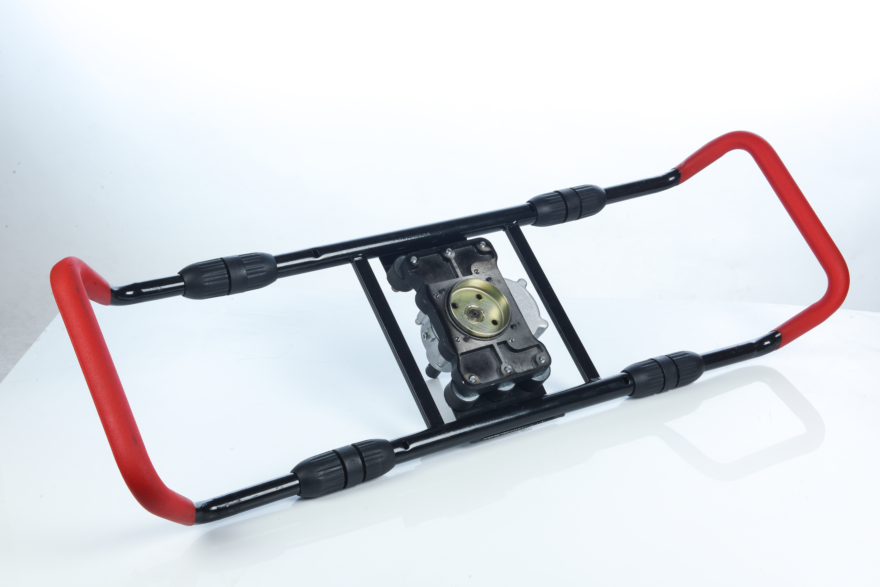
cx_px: 440
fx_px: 1369
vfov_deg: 24.2
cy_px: 294
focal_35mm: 56
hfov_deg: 35.6
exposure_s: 1/160
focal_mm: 56
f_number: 18
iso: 80
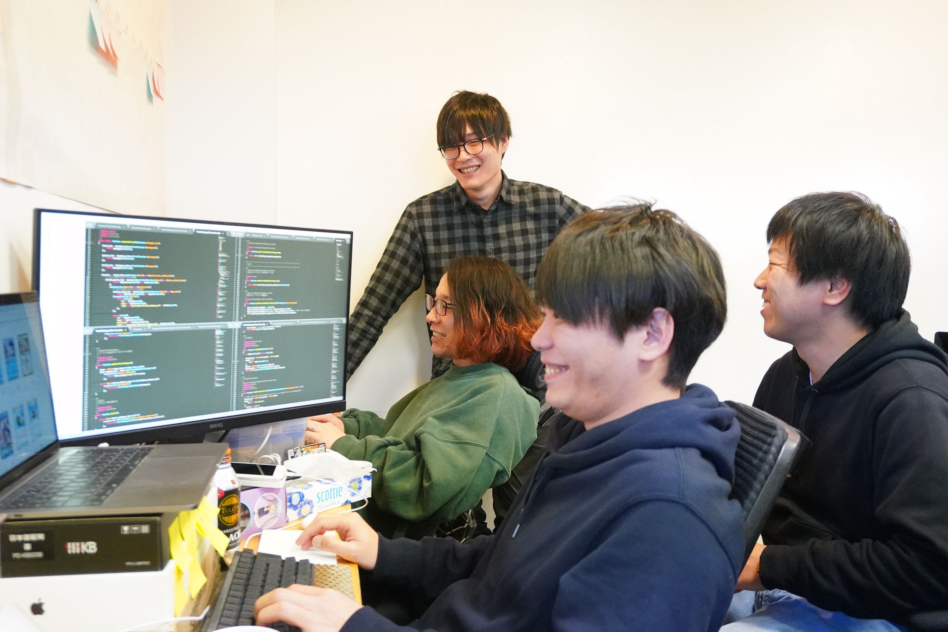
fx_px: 790
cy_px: 316
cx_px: 474
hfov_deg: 61.9
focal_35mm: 30
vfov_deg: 43.6
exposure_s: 1/200
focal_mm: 20
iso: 6400
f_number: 4
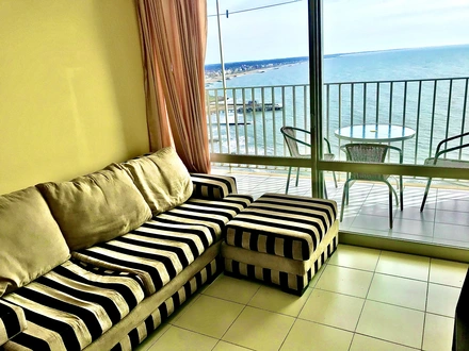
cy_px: 176
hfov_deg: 63.4
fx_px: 379
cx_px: 234
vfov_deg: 49.7
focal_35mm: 28
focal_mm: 3.99
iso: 20
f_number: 1.8
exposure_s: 1/1153
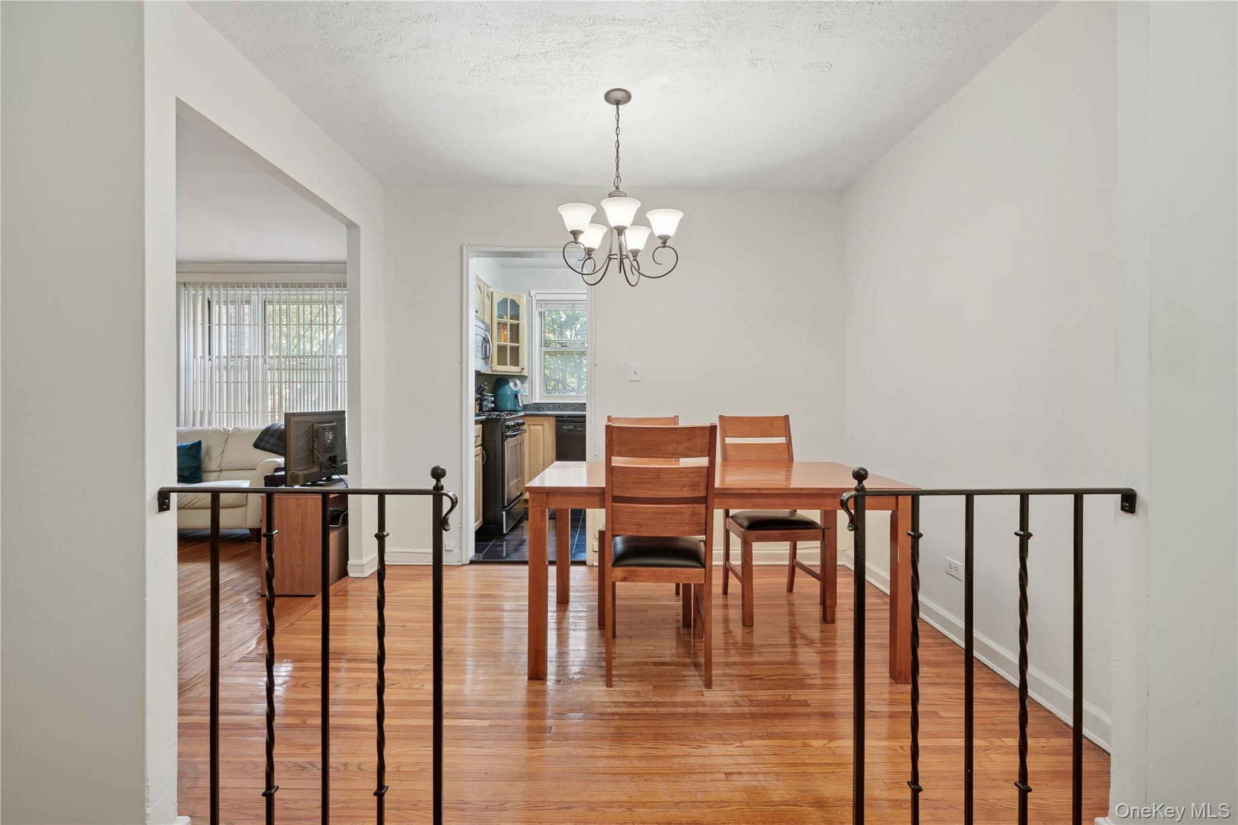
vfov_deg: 73.7
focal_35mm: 16
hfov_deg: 96.7
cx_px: 619
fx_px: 550
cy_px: 412
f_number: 11
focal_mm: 16
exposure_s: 1.3
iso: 100
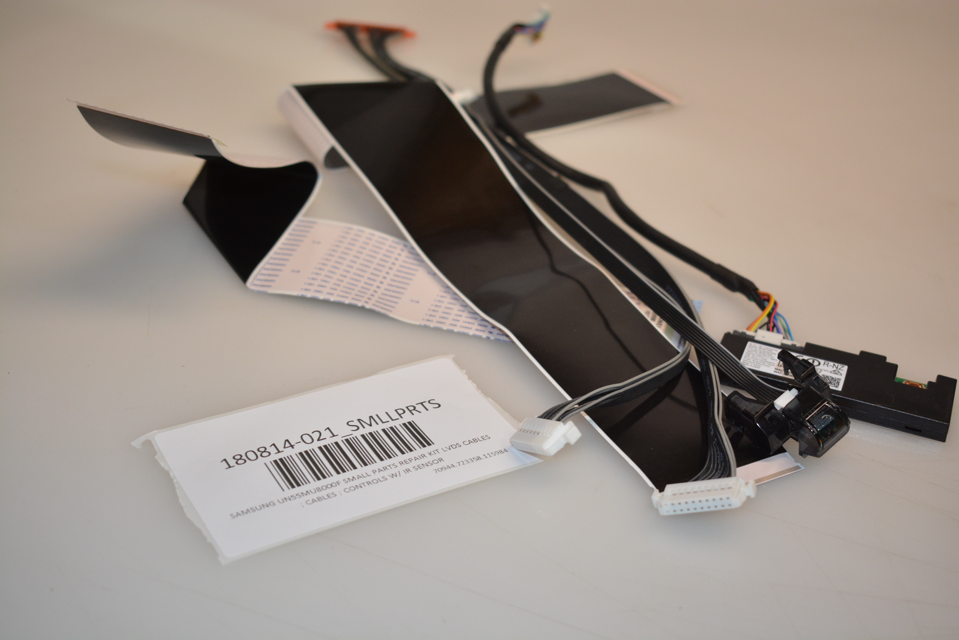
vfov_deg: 26.5
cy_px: 320
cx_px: 480
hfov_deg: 38.9
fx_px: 1359
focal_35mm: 51
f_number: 4.5
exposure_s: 1/200
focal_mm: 34
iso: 800
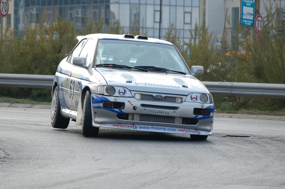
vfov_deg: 5.5
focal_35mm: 250
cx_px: 127
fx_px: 1977
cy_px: 97
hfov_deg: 8.2
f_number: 4.8
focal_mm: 110
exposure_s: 1/1000
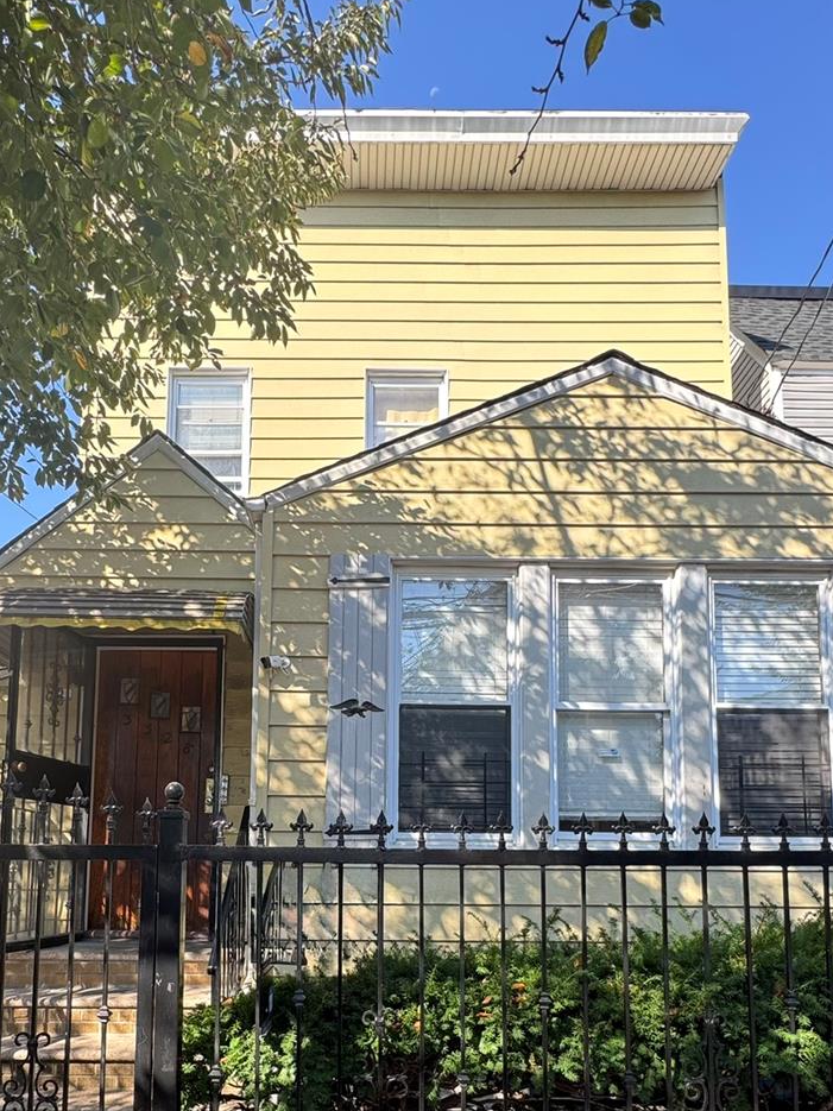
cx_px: 360
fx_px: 738
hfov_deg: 58.7
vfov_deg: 69.9
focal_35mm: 23
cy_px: 807
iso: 40
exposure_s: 1/146
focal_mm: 2.22
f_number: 2.2
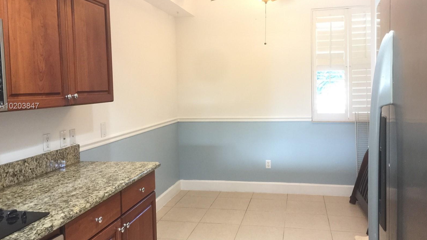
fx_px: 362
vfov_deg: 36.6
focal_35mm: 32
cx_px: 214
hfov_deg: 61.0
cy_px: 106
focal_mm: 4.15
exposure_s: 1/15
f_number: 2.2
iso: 100
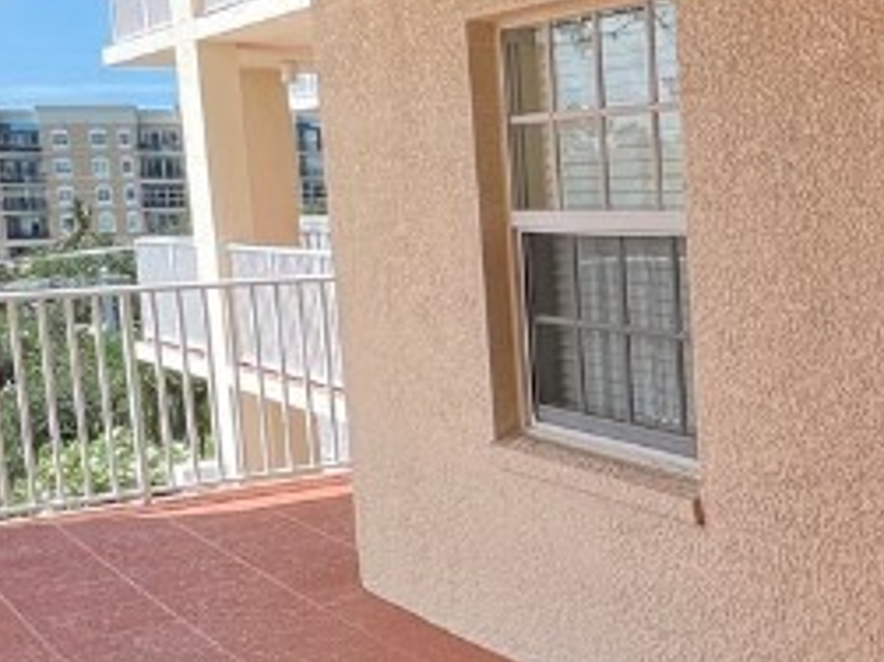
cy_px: 401
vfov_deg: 27.4
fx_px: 1353
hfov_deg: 31.6
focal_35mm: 53
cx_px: 997
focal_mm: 1.57
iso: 32
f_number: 1.8
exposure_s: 1/339
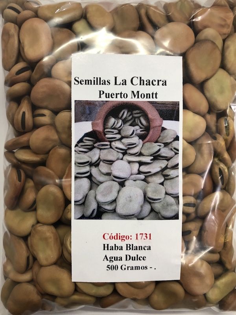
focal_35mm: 28
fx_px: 255
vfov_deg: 63.4
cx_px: 118
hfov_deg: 49.7
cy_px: 158
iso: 40
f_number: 1.8
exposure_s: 1/17
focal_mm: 3.99
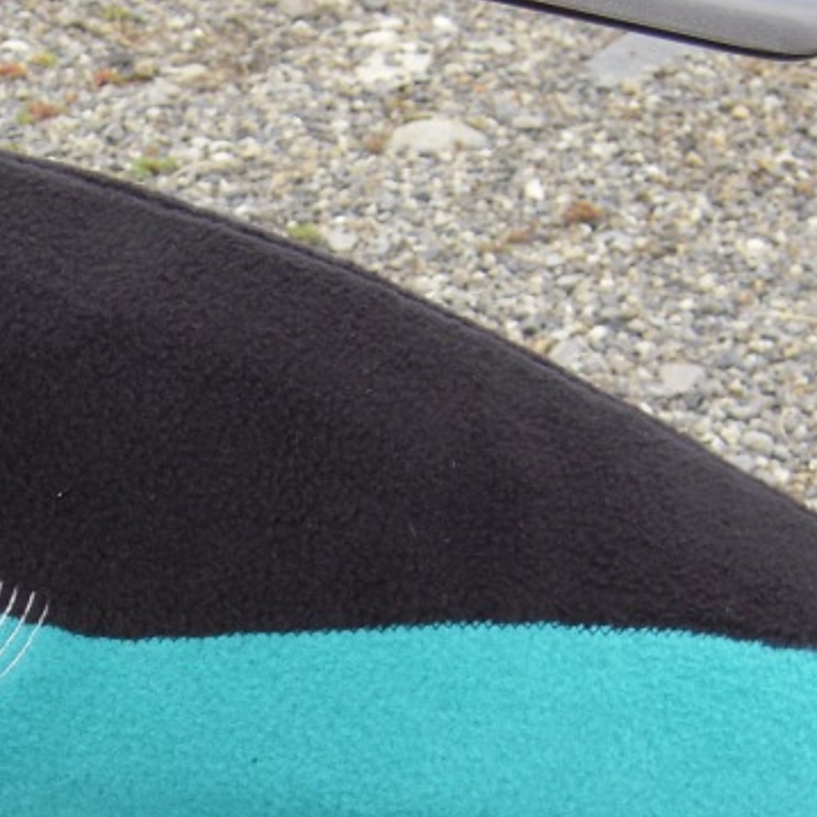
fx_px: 3365
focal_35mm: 126
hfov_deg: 13.7
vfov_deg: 13.7
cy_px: 783
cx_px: 30
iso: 100
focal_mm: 8.9
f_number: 3.5
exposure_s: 1/400
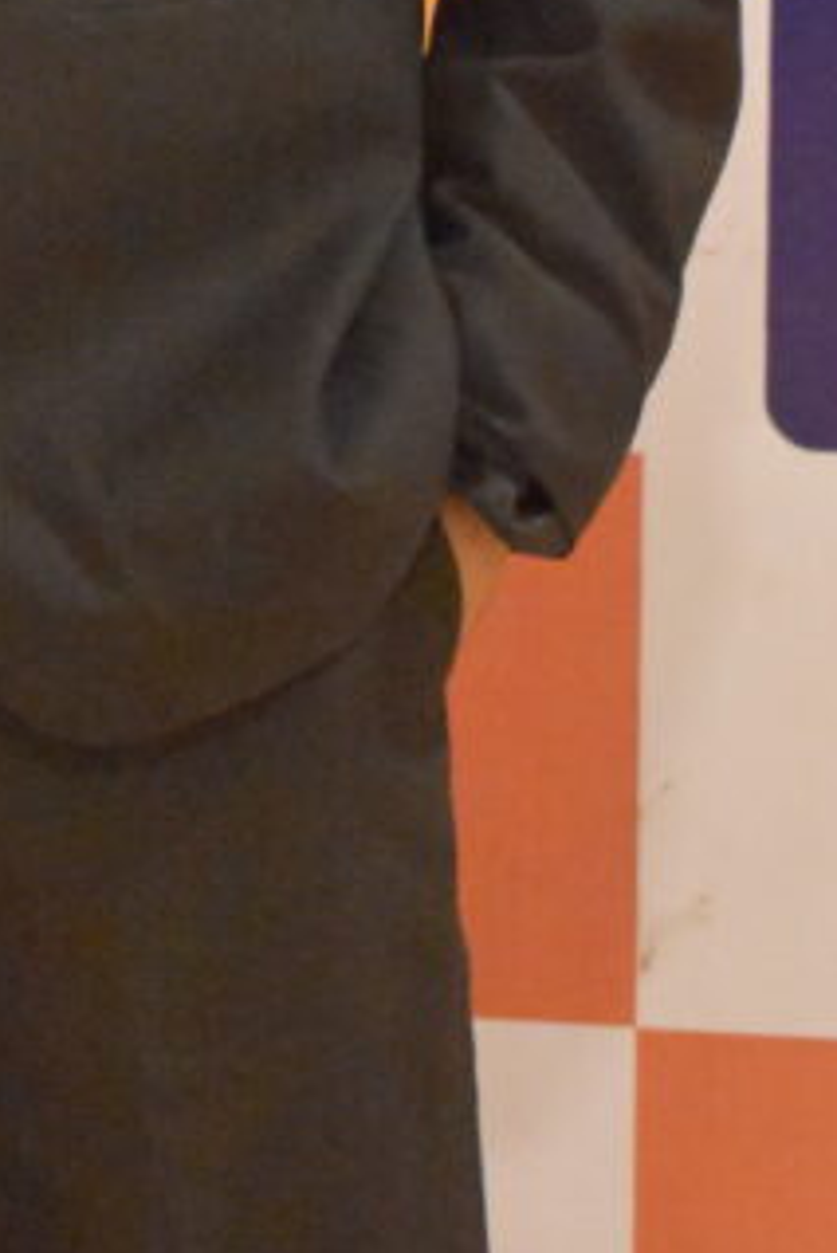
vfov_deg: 9.3
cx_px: -65
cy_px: -562
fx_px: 7545
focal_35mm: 217
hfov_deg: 6.3
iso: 12800
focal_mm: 45
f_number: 5
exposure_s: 1/100
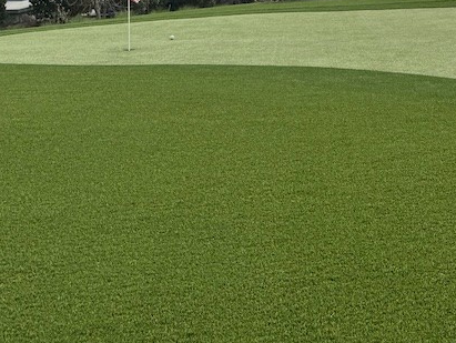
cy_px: -85
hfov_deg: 20.7
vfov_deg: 16.7
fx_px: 1108
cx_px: 632
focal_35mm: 84
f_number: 1.78
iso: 80
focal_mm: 6.76
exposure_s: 1/12346
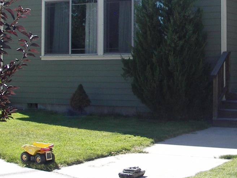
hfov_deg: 22.0
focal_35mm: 87
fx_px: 596
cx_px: 207
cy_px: 36
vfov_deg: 16.8
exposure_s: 1/320
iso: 50
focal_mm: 6.3
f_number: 3.3
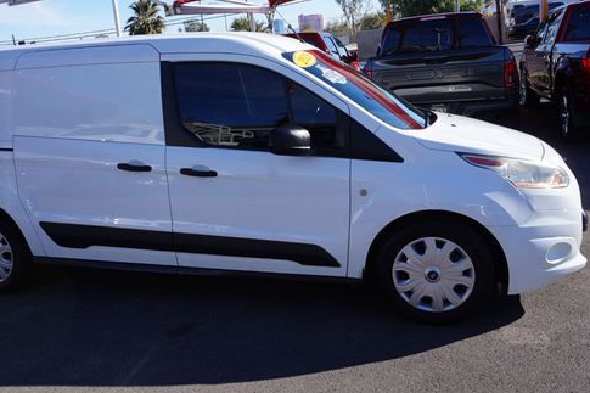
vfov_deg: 39.0
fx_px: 551
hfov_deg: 56.0
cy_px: 153
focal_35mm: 34
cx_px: 247
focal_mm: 17
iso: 100
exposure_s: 1/80
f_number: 11
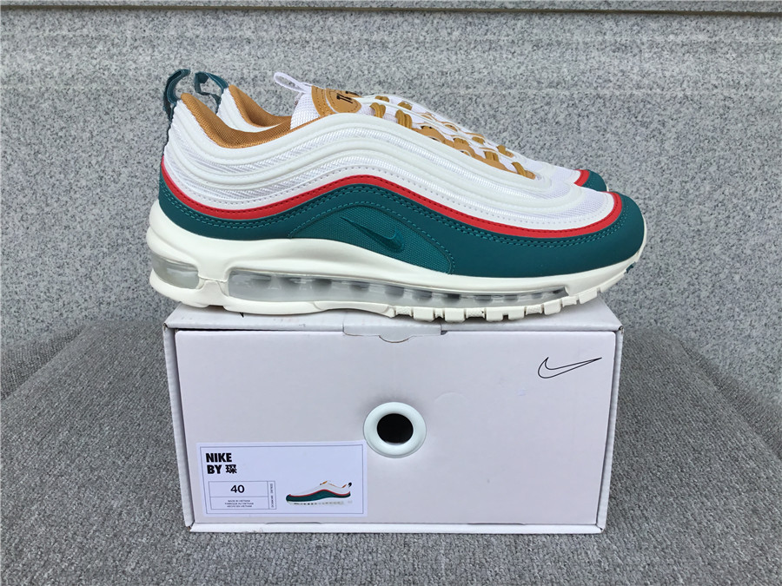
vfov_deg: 45.4
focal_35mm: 31
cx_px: 391
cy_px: 293
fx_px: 700
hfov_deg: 58.4
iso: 25
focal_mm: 3.3
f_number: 2.4
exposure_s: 1/595
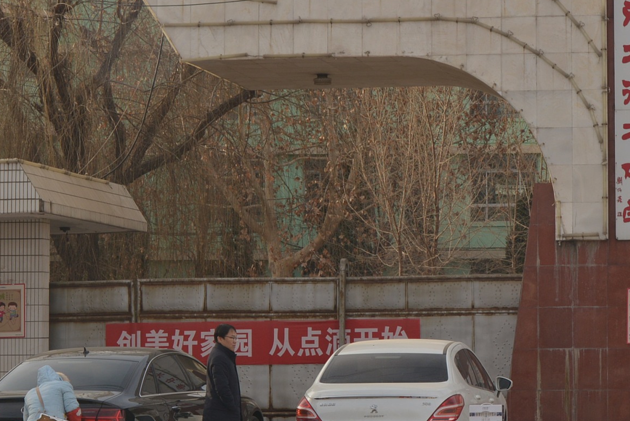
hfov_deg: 16.9
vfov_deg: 11.6
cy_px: 176
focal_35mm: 118
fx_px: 2066
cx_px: 644
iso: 200
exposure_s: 1/250
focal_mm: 55
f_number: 8
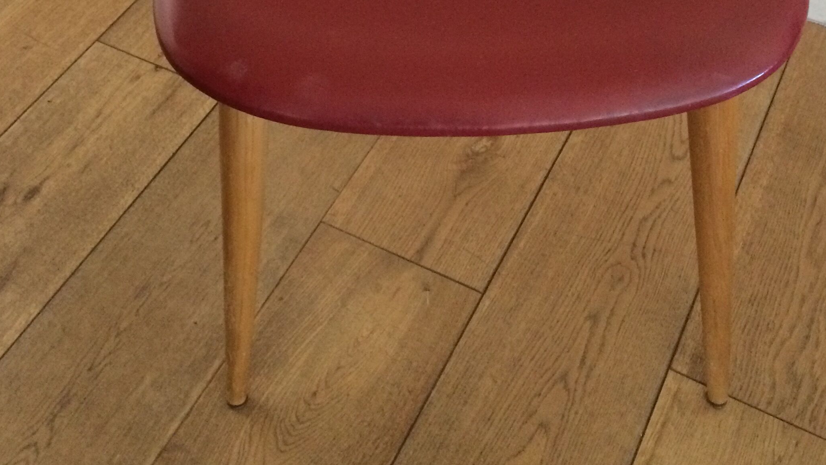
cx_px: 469
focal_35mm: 50
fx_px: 1095
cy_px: -20
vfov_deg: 22.8
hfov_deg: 41.2
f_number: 2.2
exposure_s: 1/25
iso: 320
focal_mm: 4.15
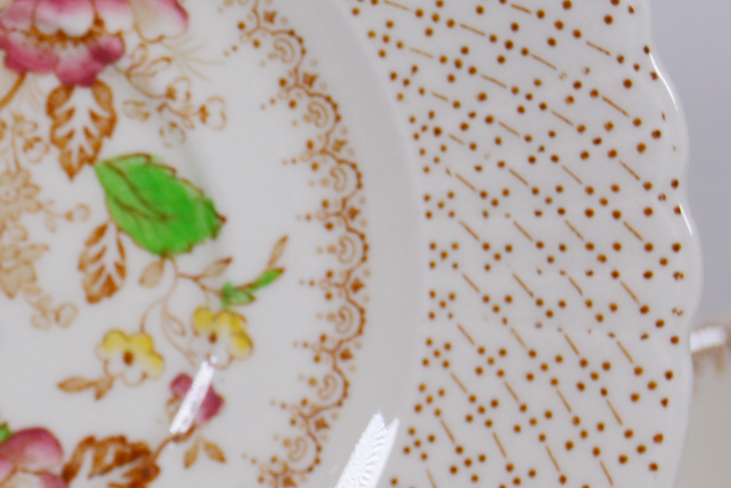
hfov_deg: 11.5
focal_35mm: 176
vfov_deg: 7.8
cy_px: 238
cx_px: -107
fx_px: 3574
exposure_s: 1/160
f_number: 6.3
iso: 200
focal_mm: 40
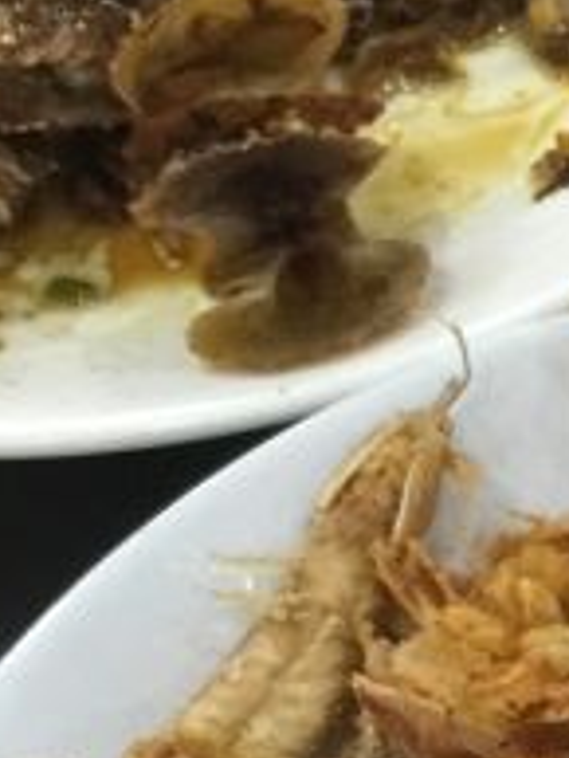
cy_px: 1084
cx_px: 932
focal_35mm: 105
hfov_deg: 13.1
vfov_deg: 17.2
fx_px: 2299
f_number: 2.2
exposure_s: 1/17
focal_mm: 4.15
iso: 125
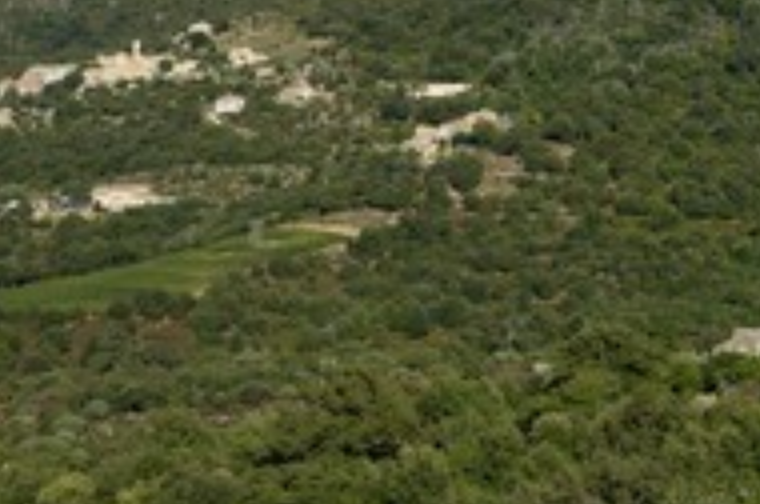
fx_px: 1960
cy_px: 24
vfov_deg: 14.5
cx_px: 752
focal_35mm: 93
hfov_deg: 21.2
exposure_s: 1/640
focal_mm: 42
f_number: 8
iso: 200
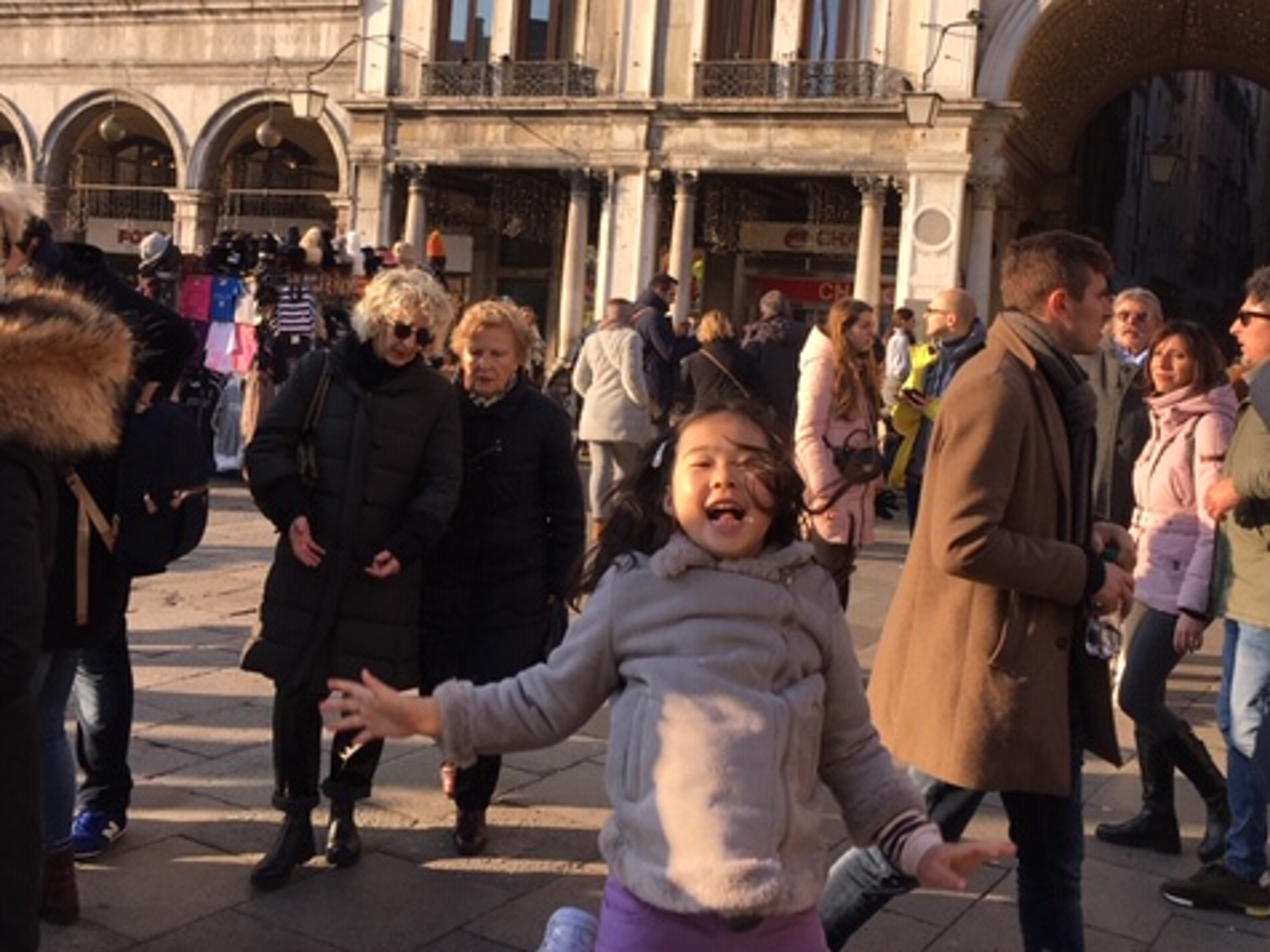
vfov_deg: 36.5
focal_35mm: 39
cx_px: 622
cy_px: 328
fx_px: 1431
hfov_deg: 47.9
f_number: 2.2
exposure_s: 1/601
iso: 25
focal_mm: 4.15
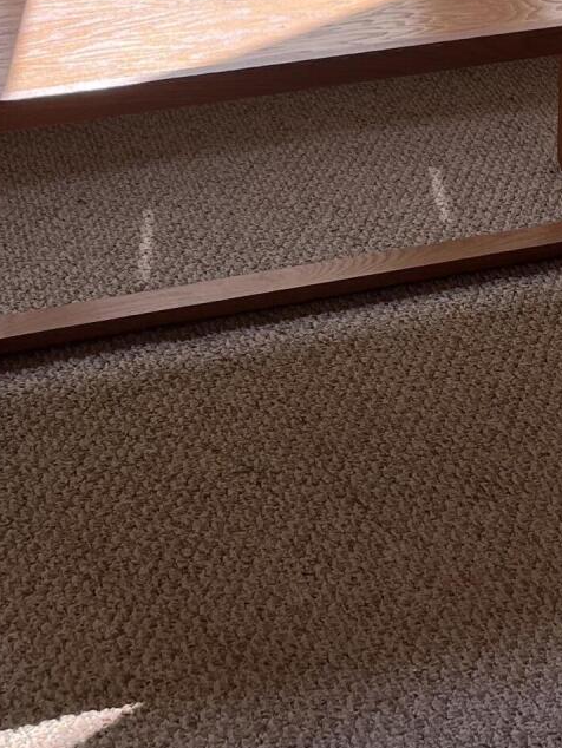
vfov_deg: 20.6
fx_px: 1774
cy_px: -348
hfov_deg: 17.7
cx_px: 516
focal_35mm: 82
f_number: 1.6
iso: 50
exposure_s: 1/928
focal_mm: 5.1
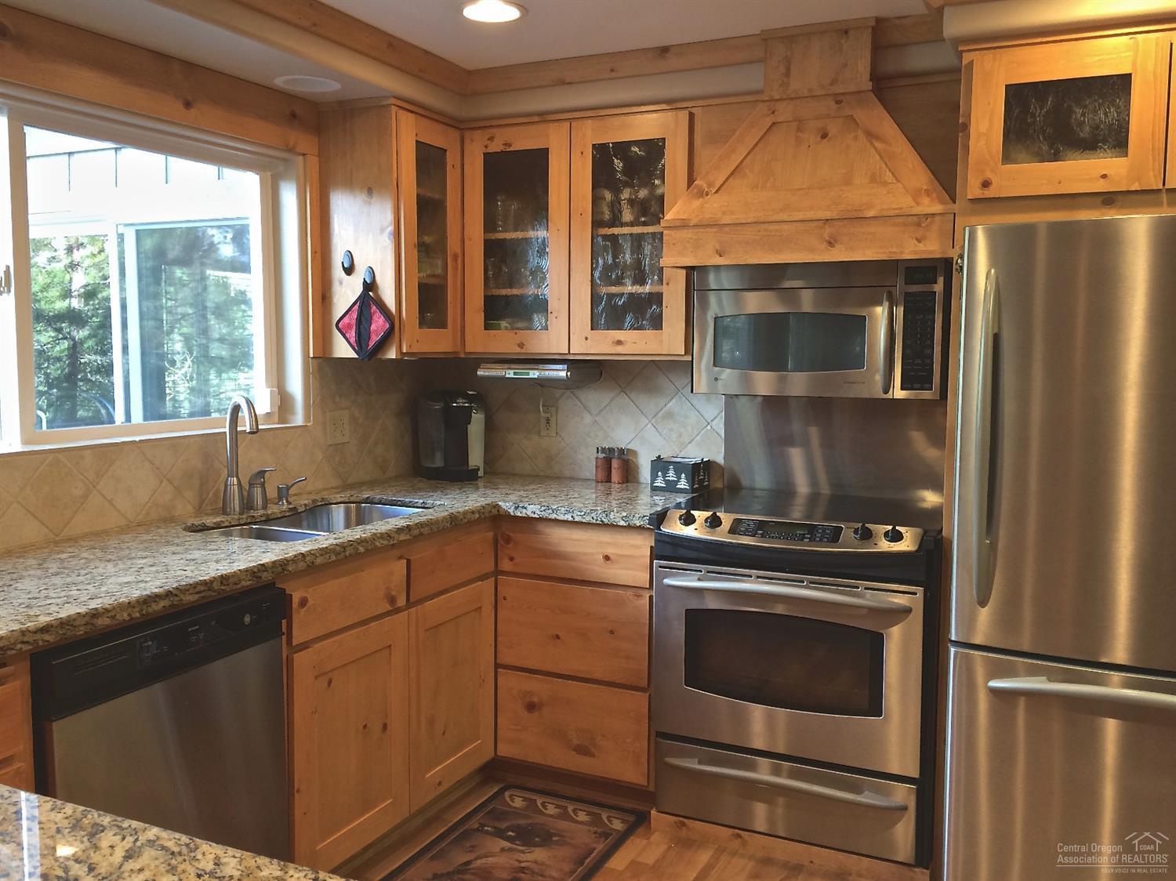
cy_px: 440
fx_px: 985
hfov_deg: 61.7
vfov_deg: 48.2
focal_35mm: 29
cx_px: 588
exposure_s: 1/30
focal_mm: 4.15
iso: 64
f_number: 2.2
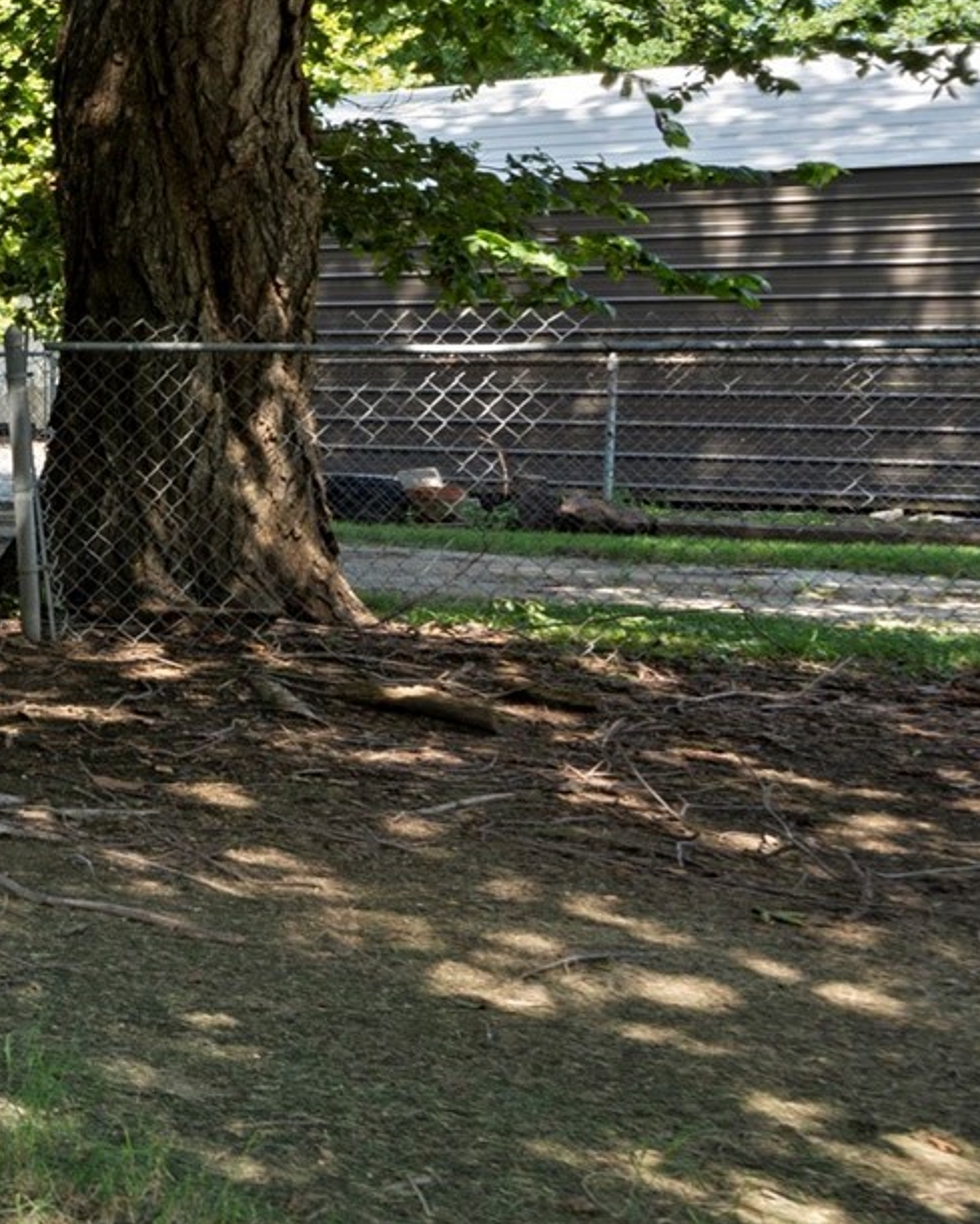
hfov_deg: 18.7
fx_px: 1812
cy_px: 406
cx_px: -998
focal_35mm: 50
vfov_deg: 36.9
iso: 250
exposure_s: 1/80
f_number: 9
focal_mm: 16
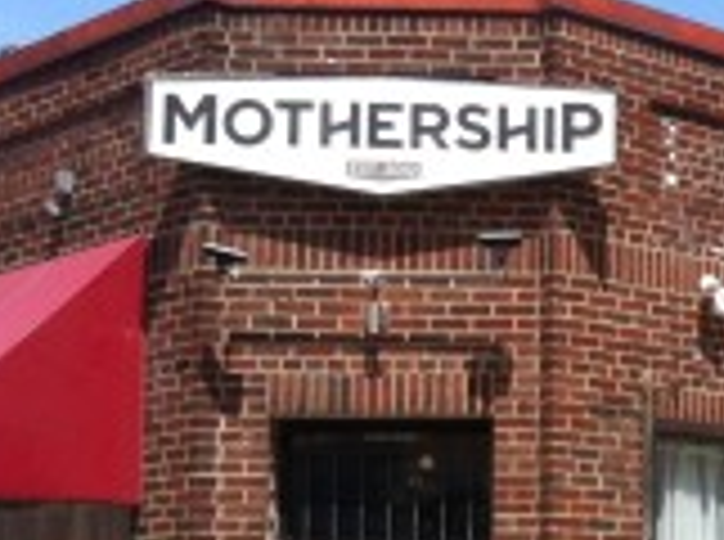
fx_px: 2275
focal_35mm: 109
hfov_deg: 17.0
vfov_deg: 13.4
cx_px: 949
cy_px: 466
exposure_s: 1/1371
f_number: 2.8
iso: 80
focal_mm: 3.85
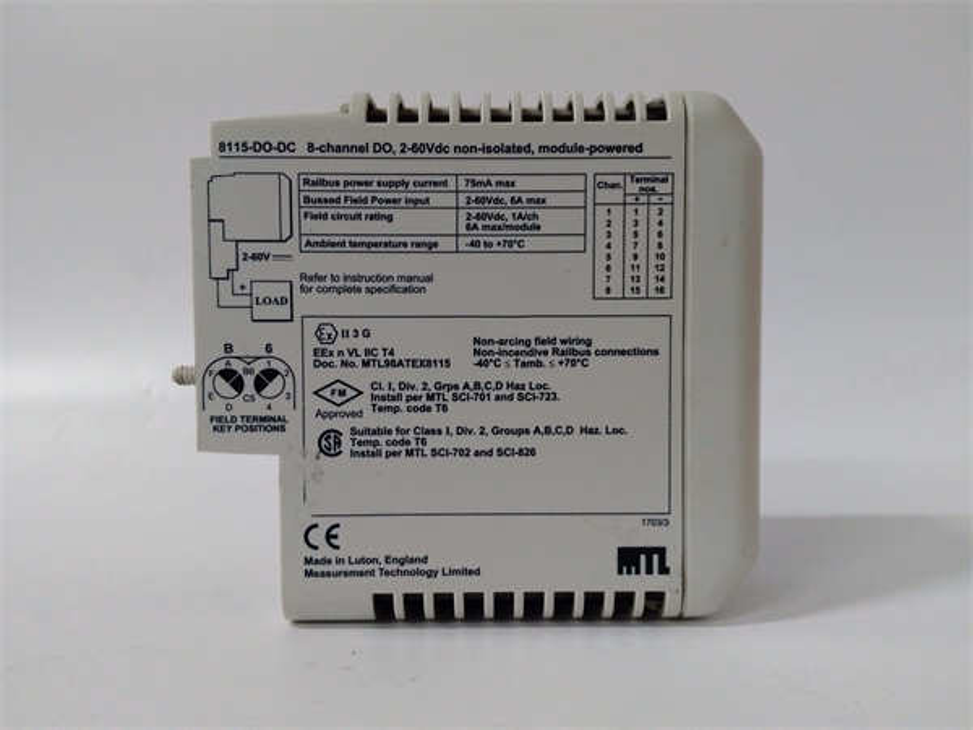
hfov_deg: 65.3
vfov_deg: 51.4
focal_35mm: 27
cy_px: 365
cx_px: 486
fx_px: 759
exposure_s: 1/33
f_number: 2
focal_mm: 3.79
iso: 341
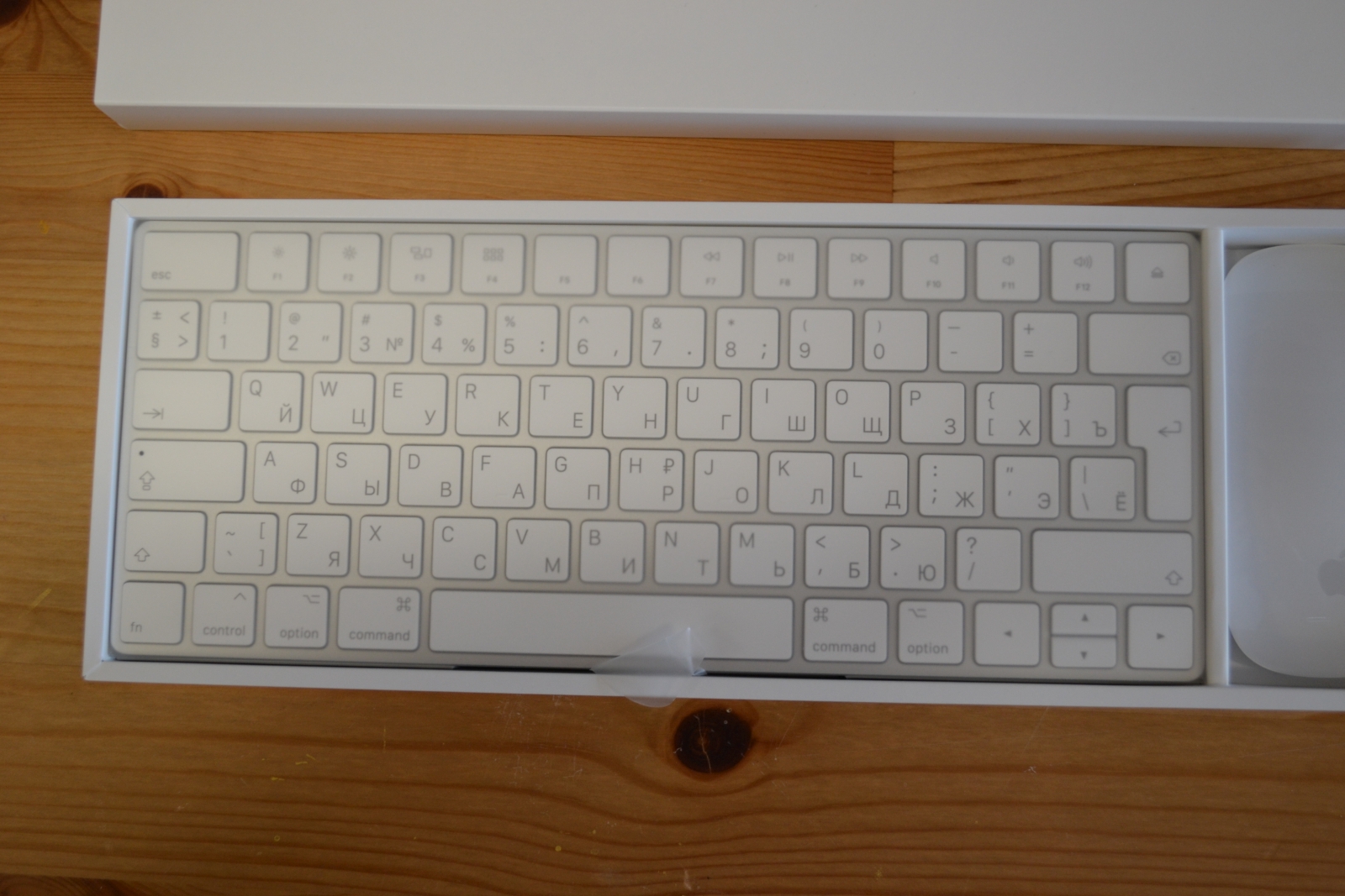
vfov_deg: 29.9
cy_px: 448
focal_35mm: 45
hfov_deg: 43.6
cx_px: 672
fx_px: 1681
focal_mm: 30
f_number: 4.5
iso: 400
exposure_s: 1/50
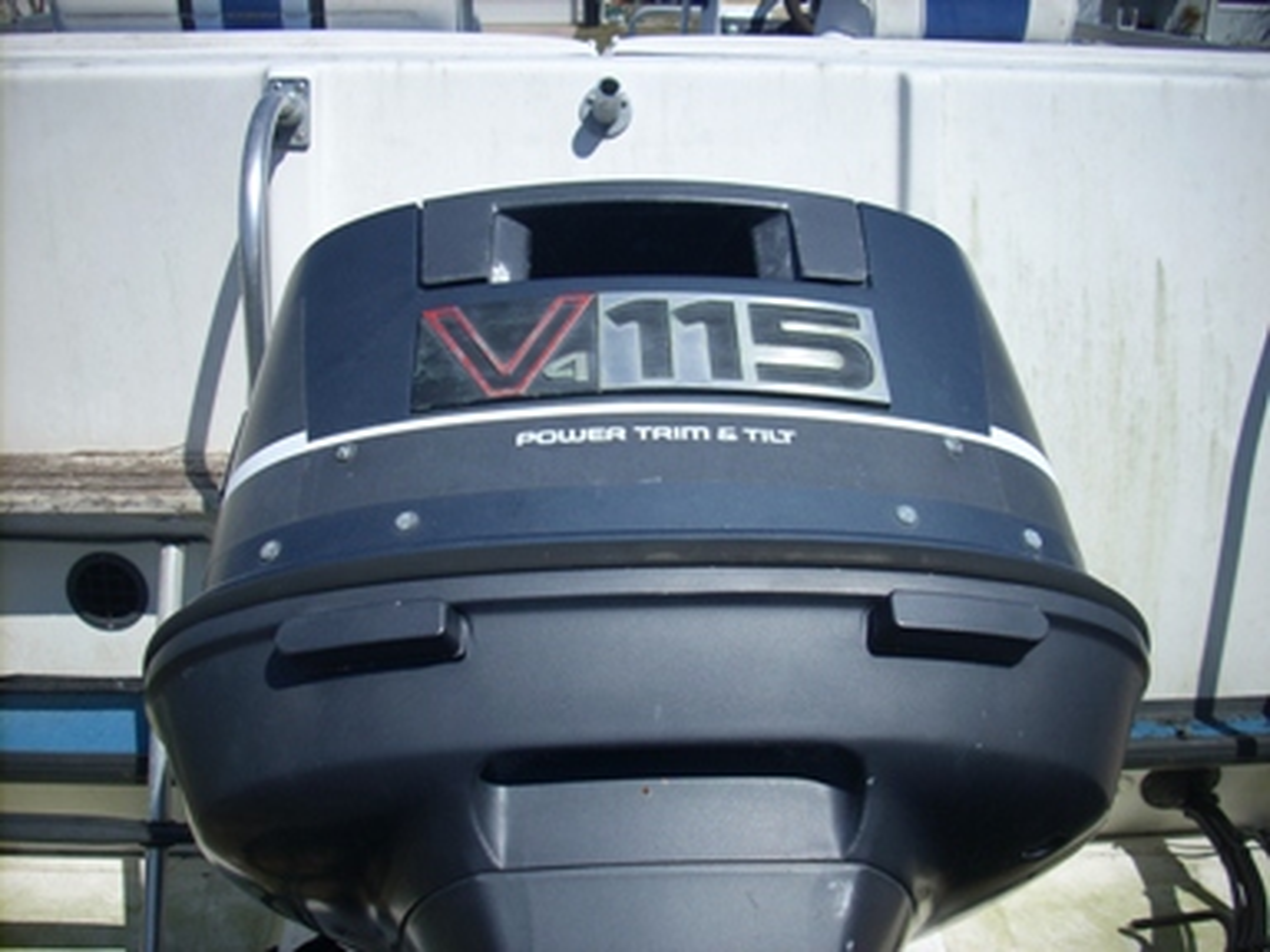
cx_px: 635
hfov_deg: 50.1
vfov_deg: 38.7
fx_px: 1357
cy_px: 476
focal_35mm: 37
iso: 64
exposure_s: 1/420
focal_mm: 6.2
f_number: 5.6
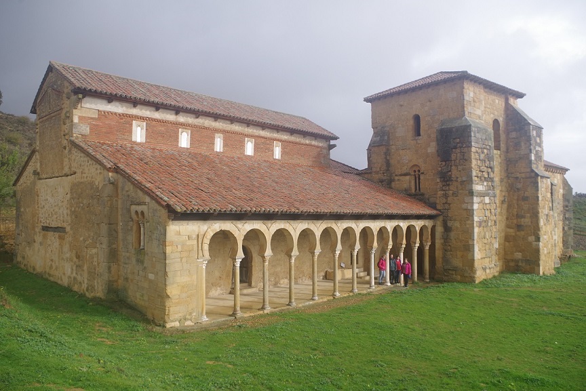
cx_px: 293
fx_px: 440
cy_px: 196
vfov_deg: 48.0
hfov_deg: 67.4
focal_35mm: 27
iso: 200
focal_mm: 18
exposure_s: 1/250
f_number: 7.1
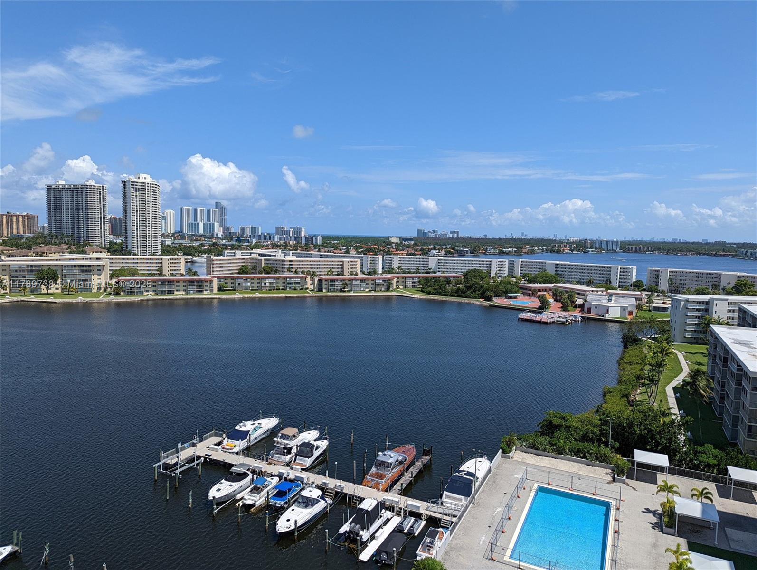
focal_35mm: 24
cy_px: 285
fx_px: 526
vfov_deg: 56.9
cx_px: 378
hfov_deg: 71.5
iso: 40
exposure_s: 1/3333
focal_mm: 6.81
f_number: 1.85
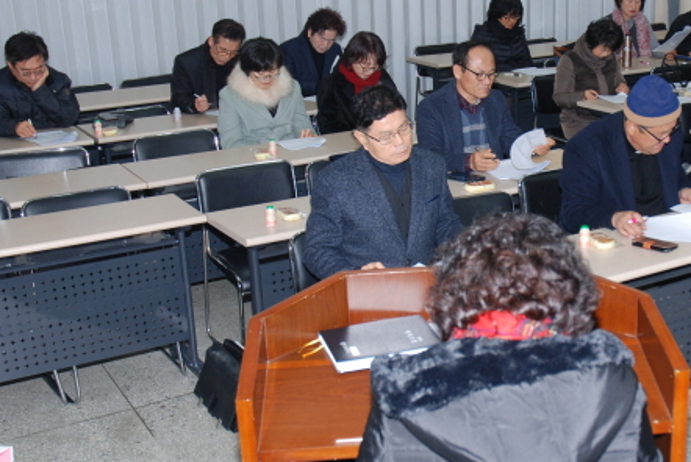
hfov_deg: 34.1
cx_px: 536
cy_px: 246
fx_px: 1096
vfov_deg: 23.8
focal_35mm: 57
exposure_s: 1/60
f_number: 5.6
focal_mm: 24
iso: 200
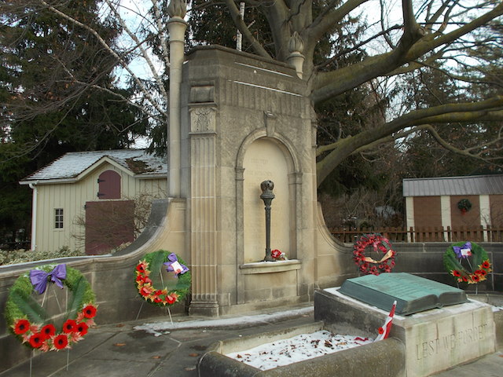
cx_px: 252
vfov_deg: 41.8
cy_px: 188
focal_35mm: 34
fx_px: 494
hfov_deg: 54.0
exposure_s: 1/80
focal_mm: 6
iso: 80
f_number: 3.6
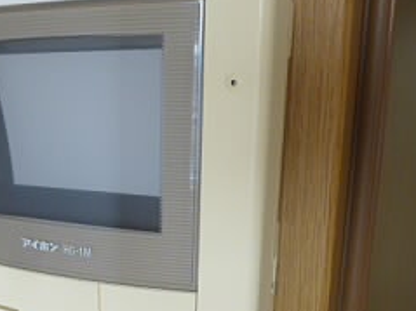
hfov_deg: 39.2
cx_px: 94
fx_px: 565
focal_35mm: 47
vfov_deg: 30.0
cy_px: 255
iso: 200
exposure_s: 1/60
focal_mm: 4.5
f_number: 3.1
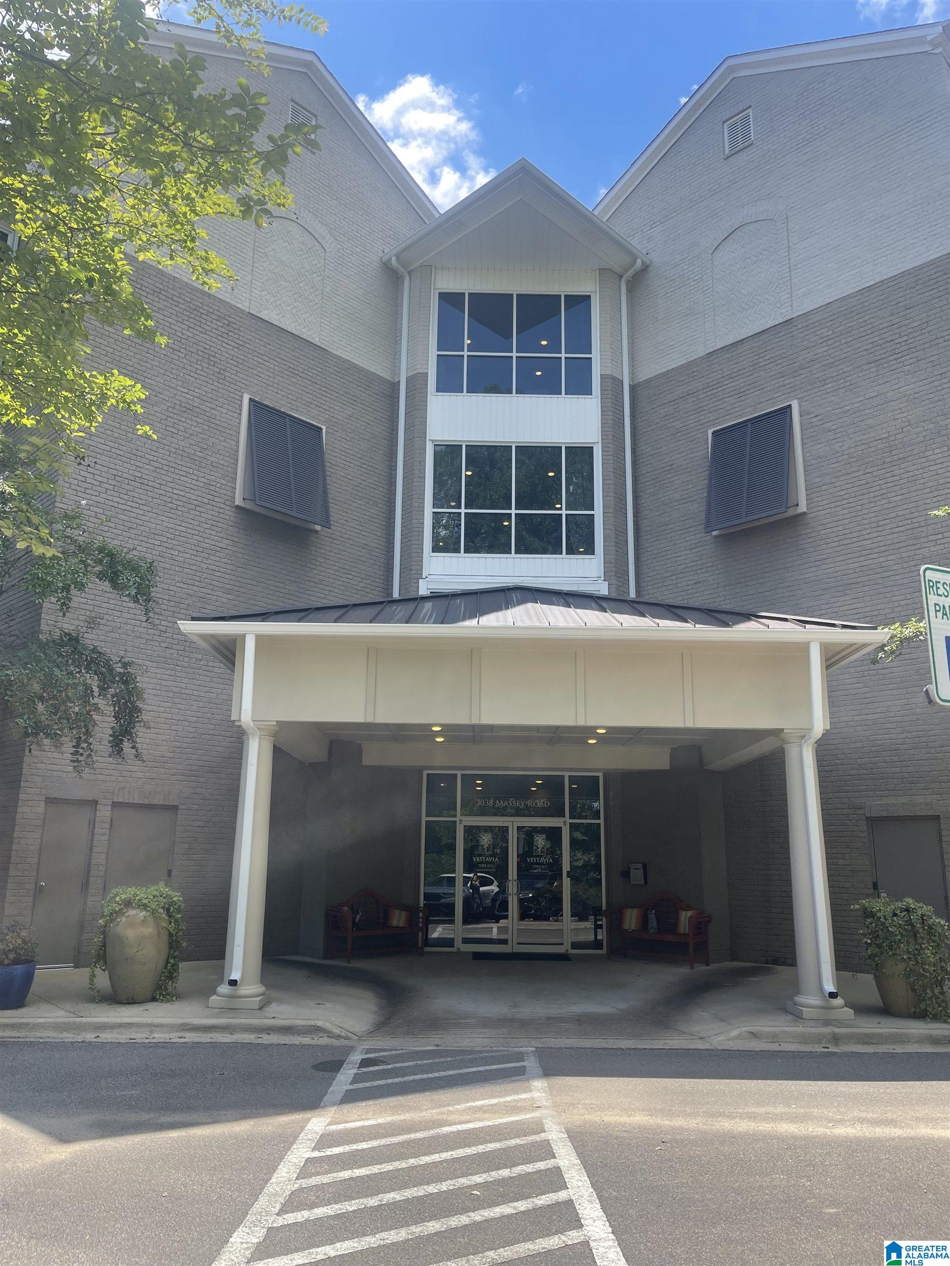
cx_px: 475
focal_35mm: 25
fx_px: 915
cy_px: 633
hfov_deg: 54.9
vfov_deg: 69.4
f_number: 1.6
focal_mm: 5.1
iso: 32
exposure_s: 1/1279
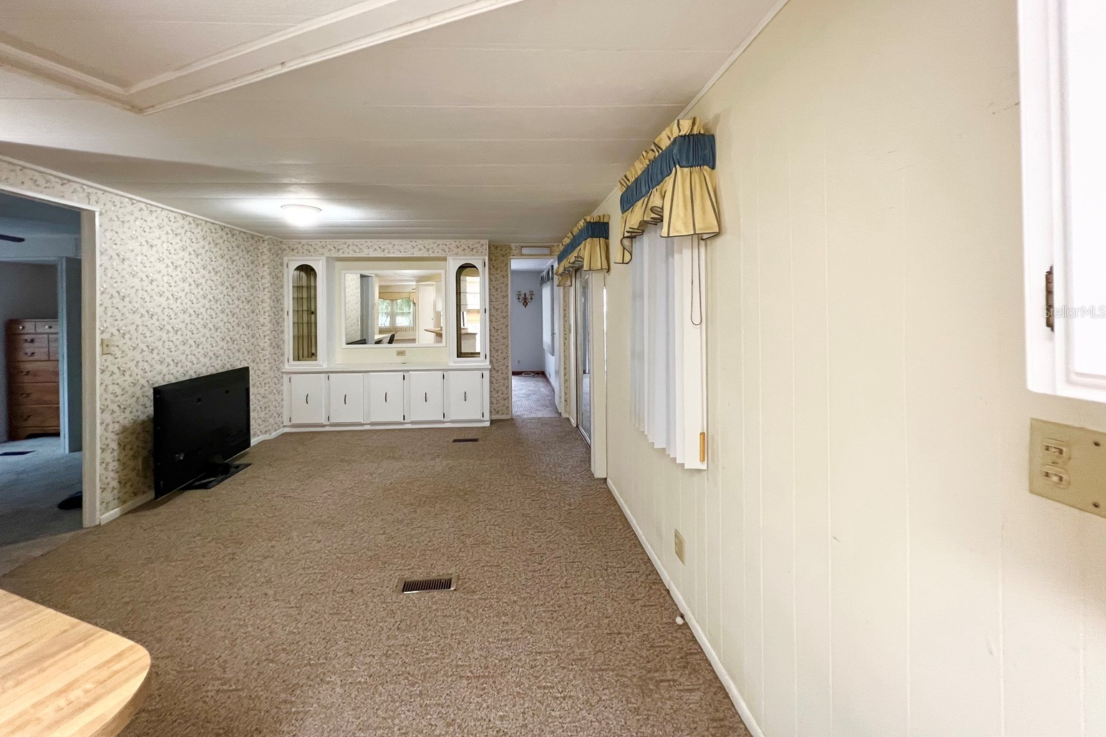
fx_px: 430
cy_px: 311
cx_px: 537
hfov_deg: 104.2
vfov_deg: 80.6
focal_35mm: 14
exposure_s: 1/60
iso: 250
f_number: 1.8
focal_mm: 1.57
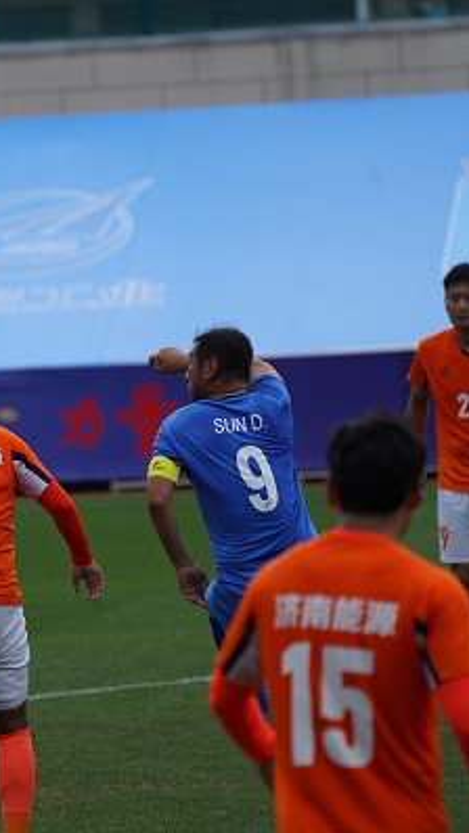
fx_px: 10055
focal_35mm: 455
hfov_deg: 2.7
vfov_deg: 4.7
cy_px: 416
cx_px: -67
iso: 800
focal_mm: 288
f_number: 5.6
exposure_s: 1/3200
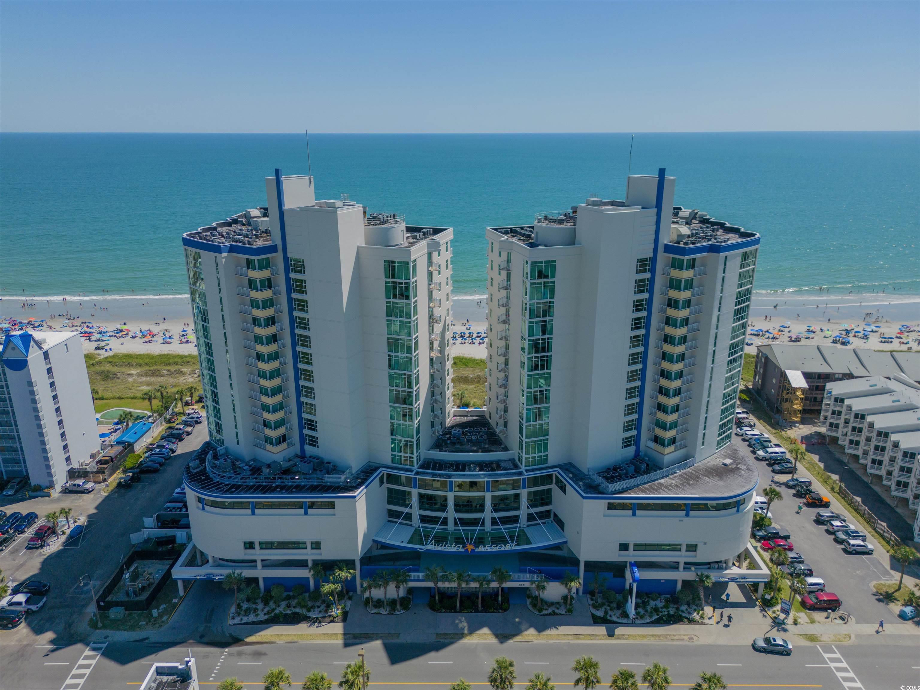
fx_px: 638
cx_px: 460
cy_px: 345
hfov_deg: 71.6
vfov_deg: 56.8
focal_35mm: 24
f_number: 1.7
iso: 140
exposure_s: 1/3000
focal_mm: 6.72
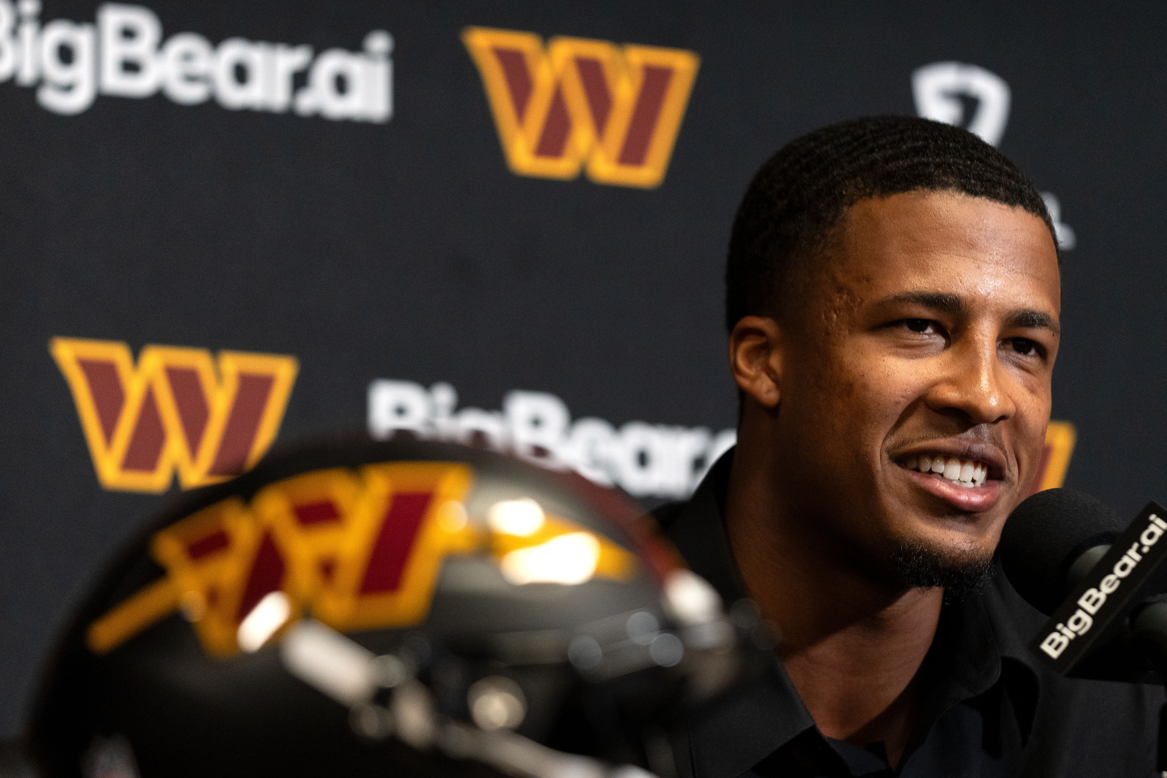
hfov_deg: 8.6
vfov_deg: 5.7
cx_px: 665
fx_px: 7779
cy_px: 512
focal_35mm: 240
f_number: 2.8
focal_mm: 179
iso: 3200
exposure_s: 1/400
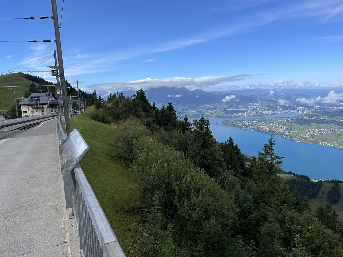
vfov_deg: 53.1
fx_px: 258
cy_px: 128
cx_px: 172
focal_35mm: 26
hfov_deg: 67.3
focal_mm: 4.2
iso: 32
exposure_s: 1/4831
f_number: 1.6
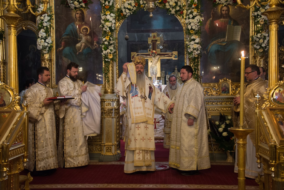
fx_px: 379
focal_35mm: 48
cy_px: 95
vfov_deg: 28.1
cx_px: 142
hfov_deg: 41.1
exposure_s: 1/50
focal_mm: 48
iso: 2500
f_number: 4.2
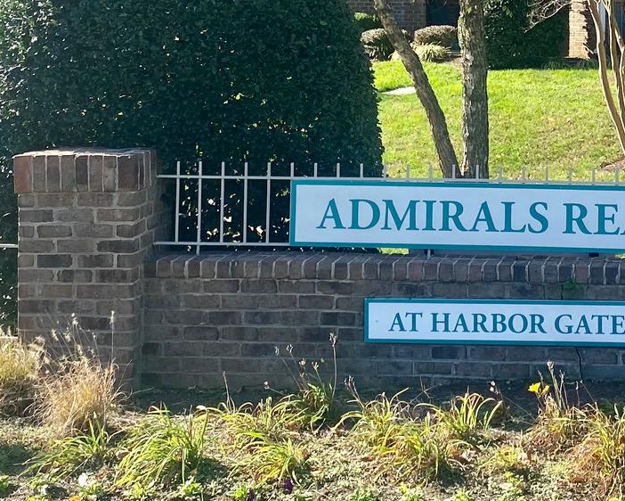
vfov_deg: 20.1
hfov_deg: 25.0
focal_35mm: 74
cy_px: 6
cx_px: 549
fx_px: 1369
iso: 32
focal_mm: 4.25
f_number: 1.8
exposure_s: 1/1007
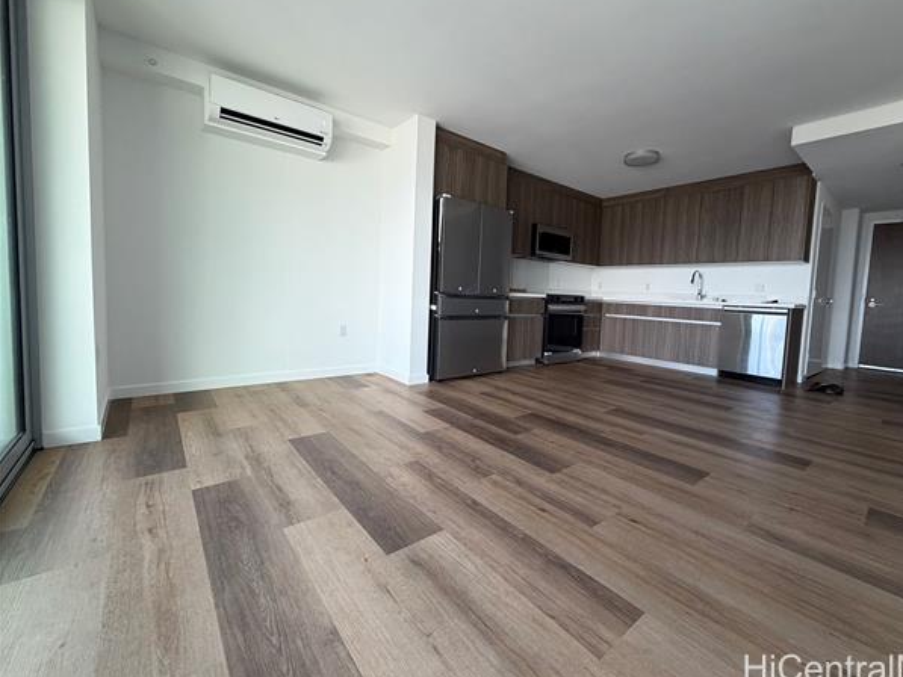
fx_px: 391
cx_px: 483
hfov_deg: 98.0
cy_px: 320
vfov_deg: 81.7
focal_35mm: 15
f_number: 2.2
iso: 200
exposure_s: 1/121
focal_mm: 2.22
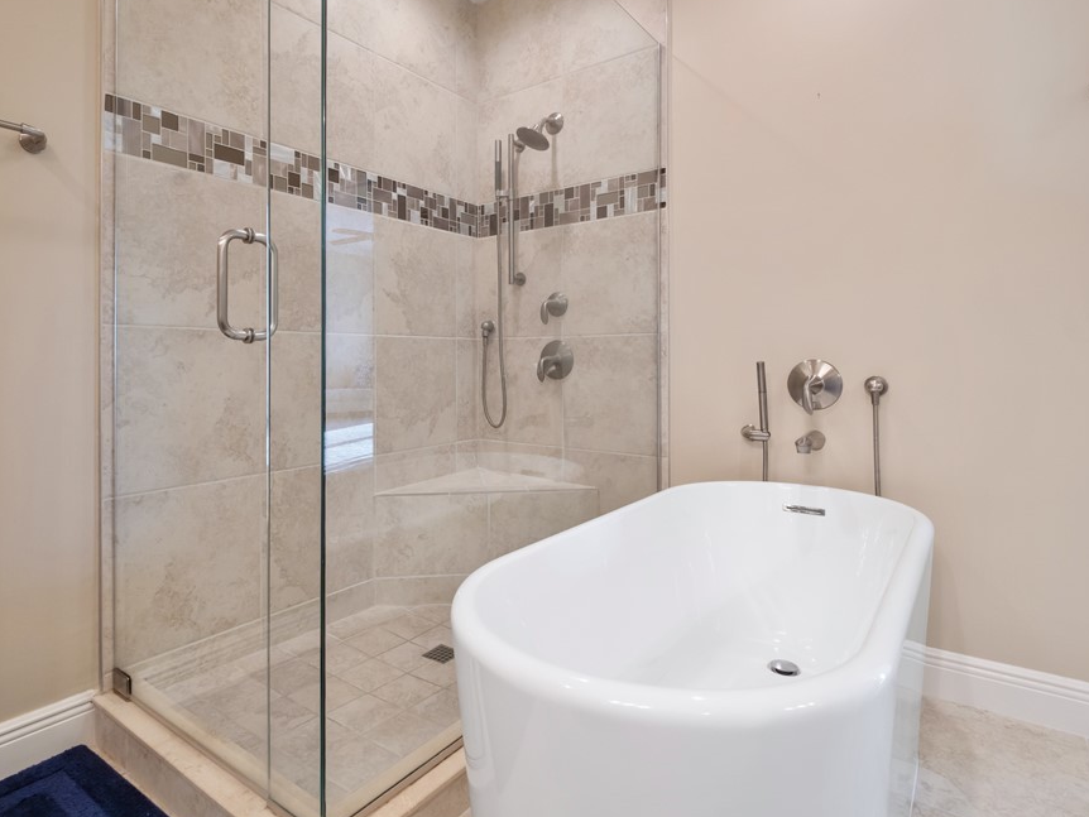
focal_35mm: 19
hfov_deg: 84.6
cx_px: 519
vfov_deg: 68.5
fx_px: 598
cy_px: 365
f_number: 7.1
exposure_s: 1/10
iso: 200
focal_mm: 8
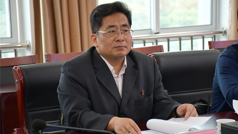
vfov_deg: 9.1
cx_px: 120
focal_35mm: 134
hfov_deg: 16.0
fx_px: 846
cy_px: 74
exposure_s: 1/125
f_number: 5.3
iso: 3200
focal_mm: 85
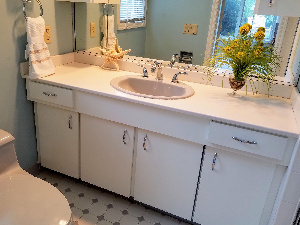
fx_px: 251
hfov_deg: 61.5
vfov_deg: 48.2
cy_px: 104
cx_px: 133
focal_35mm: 29
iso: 80
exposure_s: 1/60
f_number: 1.7
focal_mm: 4.2
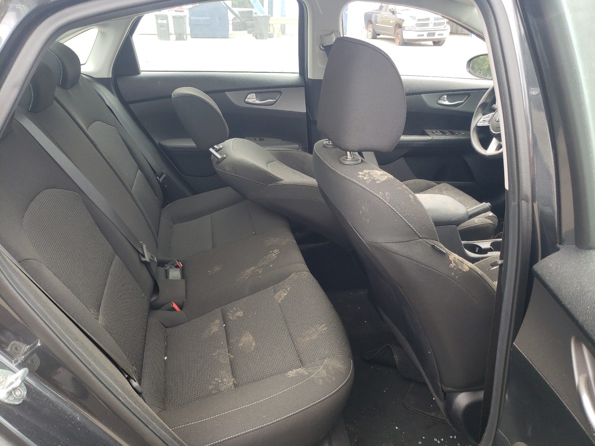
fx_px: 447
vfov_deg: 53.1
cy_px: 223
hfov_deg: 67.3
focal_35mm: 26
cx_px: 298
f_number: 1.5
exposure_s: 1/196
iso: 50
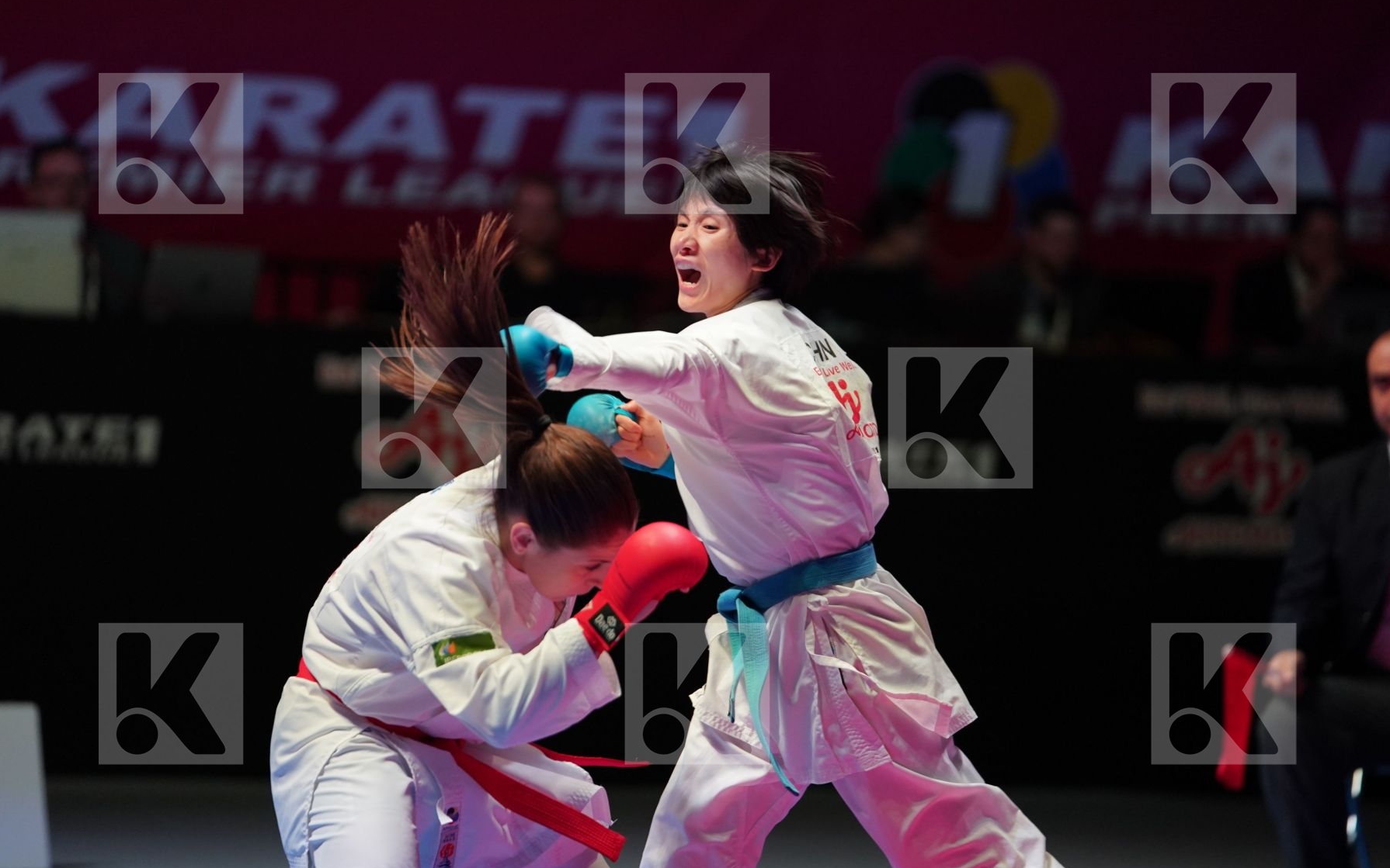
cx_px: 697
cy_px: 418
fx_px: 7766
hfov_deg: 10.2
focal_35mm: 205
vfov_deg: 6.4
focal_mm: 200
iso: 2000
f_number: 2.8
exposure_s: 1/1000
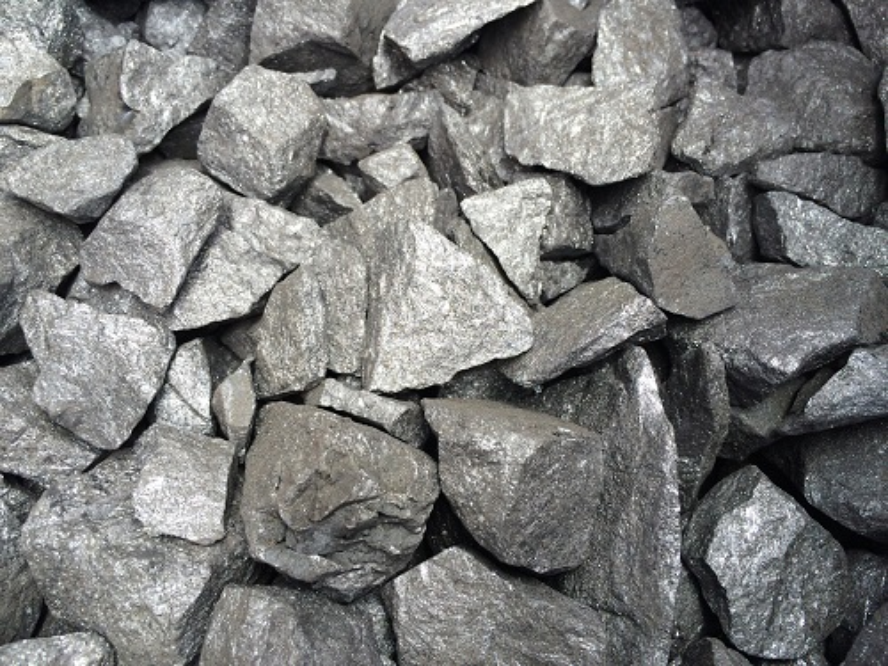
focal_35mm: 29
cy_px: 333
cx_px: 444
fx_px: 744
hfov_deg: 61.7
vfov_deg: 48.2
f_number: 2.2
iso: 64
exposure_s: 1/120
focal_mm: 4.15
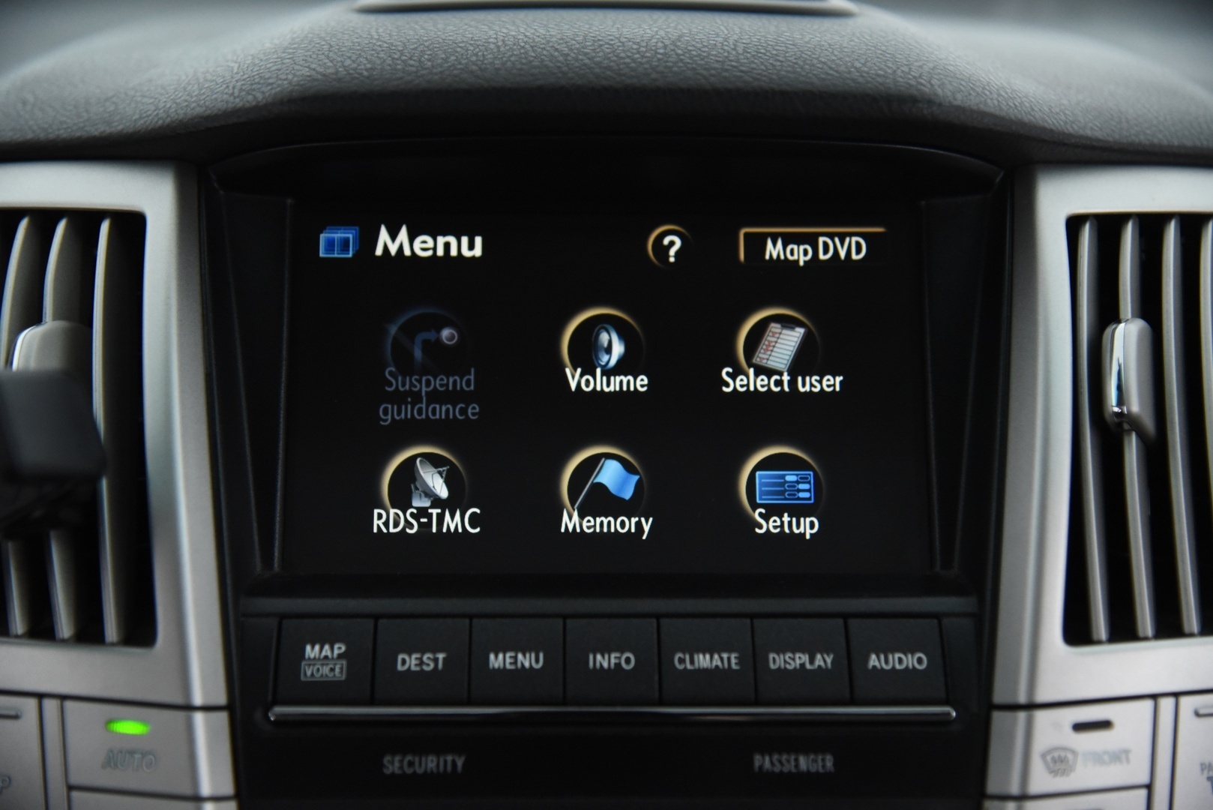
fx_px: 2090
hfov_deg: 32.4
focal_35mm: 62
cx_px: 606
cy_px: 405
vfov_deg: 21.9
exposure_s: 1/60
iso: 4000
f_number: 4
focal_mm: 62
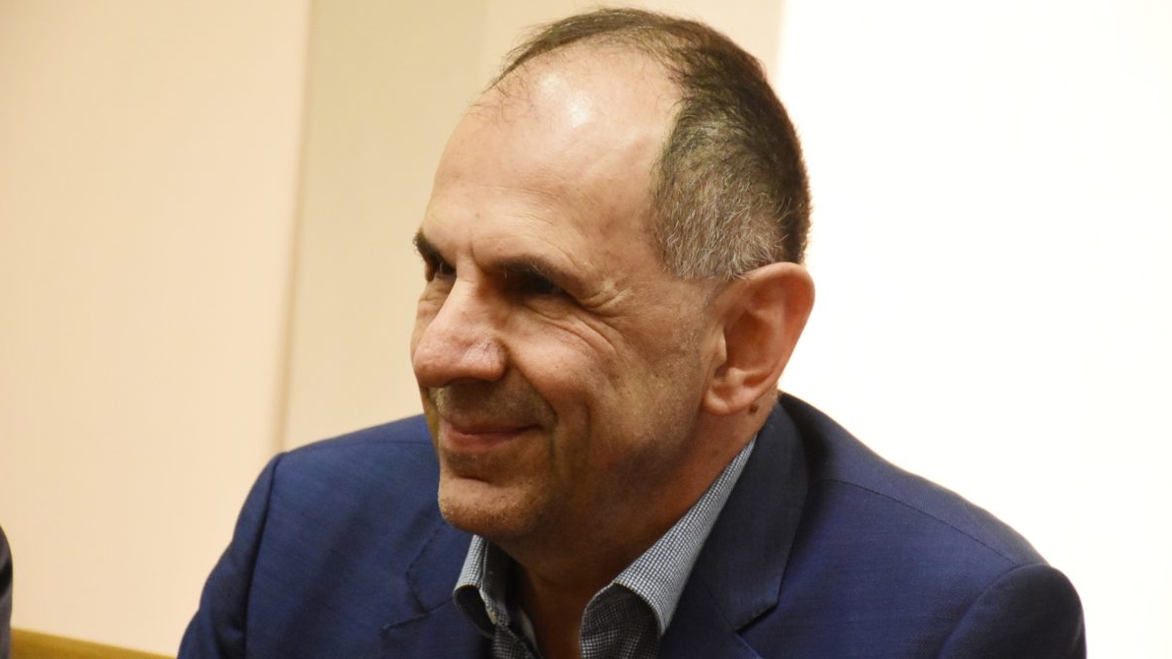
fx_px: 4181
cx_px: 586
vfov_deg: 9.0
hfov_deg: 16.0
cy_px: 329
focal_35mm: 135
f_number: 5.3
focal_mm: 85
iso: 5000
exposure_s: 1/500
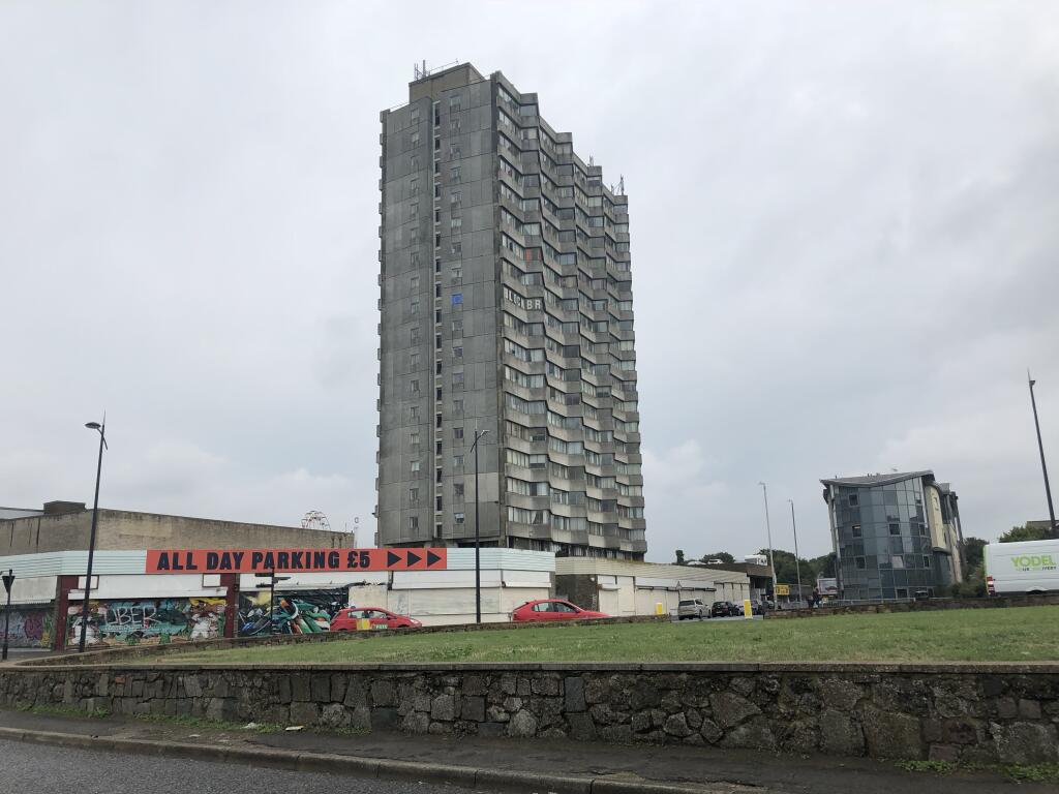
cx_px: 530
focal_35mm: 28
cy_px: 397
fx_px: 857
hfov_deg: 63.4
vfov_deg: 49.7
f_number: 1.8
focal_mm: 4
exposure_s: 1/2088
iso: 20
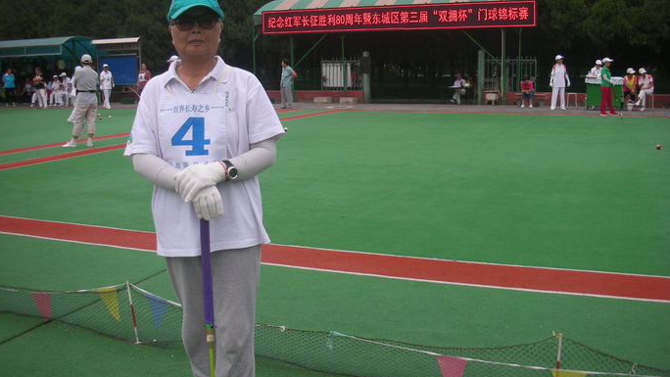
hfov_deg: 51.6
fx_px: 693
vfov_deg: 30.4
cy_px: 179
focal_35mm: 39
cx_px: 332
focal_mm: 5.8
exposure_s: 1/197
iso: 50
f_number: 2.8
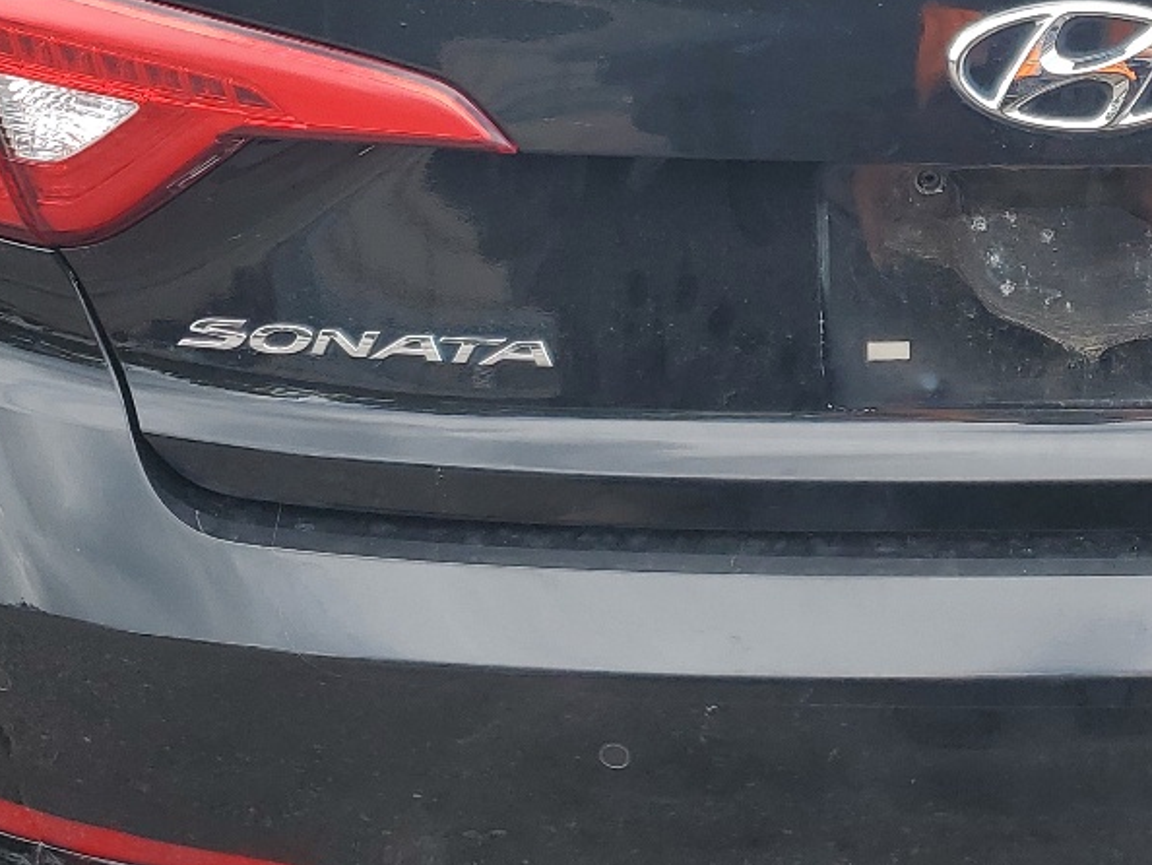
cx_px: 1154
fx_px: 2331
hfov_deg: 26.3
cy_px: 211
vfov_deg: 20.8
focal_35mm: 70
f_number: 1.5
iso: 50
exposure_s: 1/769
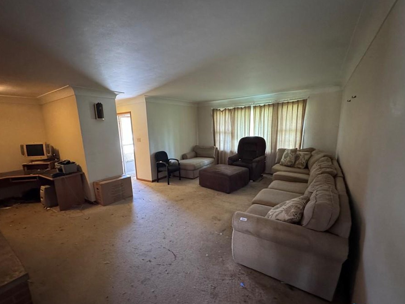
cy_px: 165
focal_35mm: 16
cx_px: 185
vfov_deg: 78.0
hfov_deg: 94.3
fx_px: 187
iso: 800
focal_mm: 2.22
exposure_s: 1/60
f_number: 2.2
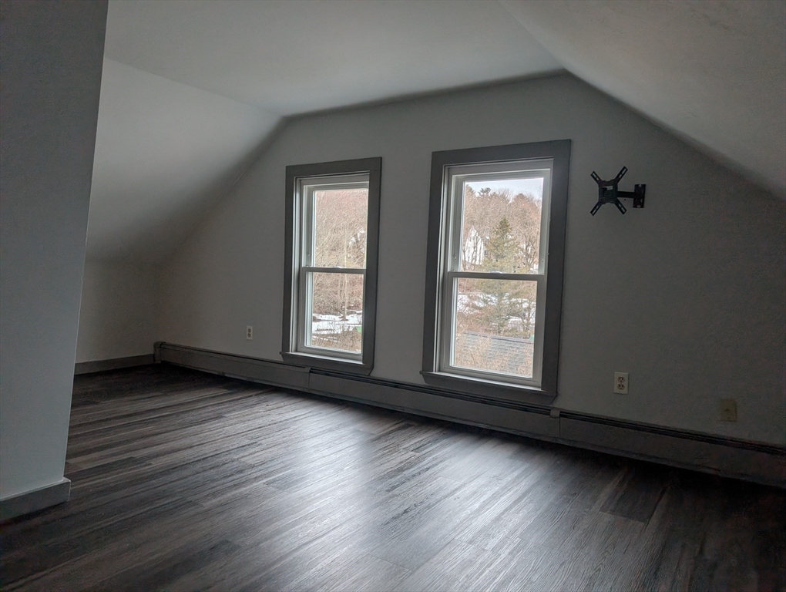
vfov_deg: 56.9
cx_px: 393
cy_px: 296
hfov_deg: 71.5
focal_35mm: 24
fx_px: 546
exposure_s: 1/108
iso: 23
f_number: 1.68
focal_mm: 6.9
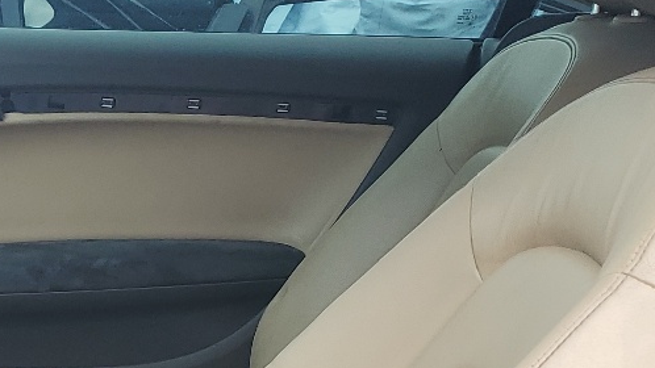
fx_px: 1580
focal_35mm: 91
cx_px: 3
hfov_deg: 22.5
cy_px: 460
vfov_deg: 12.9
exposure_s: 1/500
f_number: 1.5
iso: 50
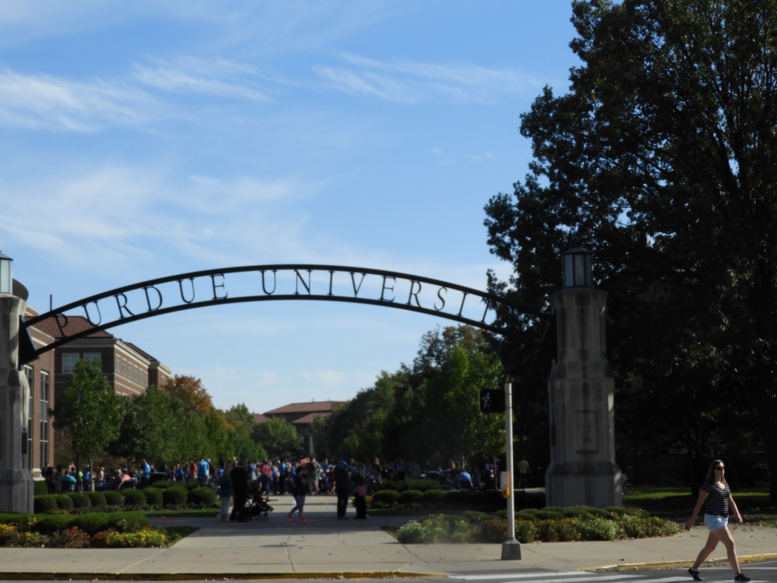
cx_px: 388
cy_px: 292
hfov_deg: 27.8
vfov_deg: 21.0
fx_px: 1571
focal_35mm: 70
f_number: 4.5
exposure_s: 1/1000
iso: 100
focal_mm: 12.5
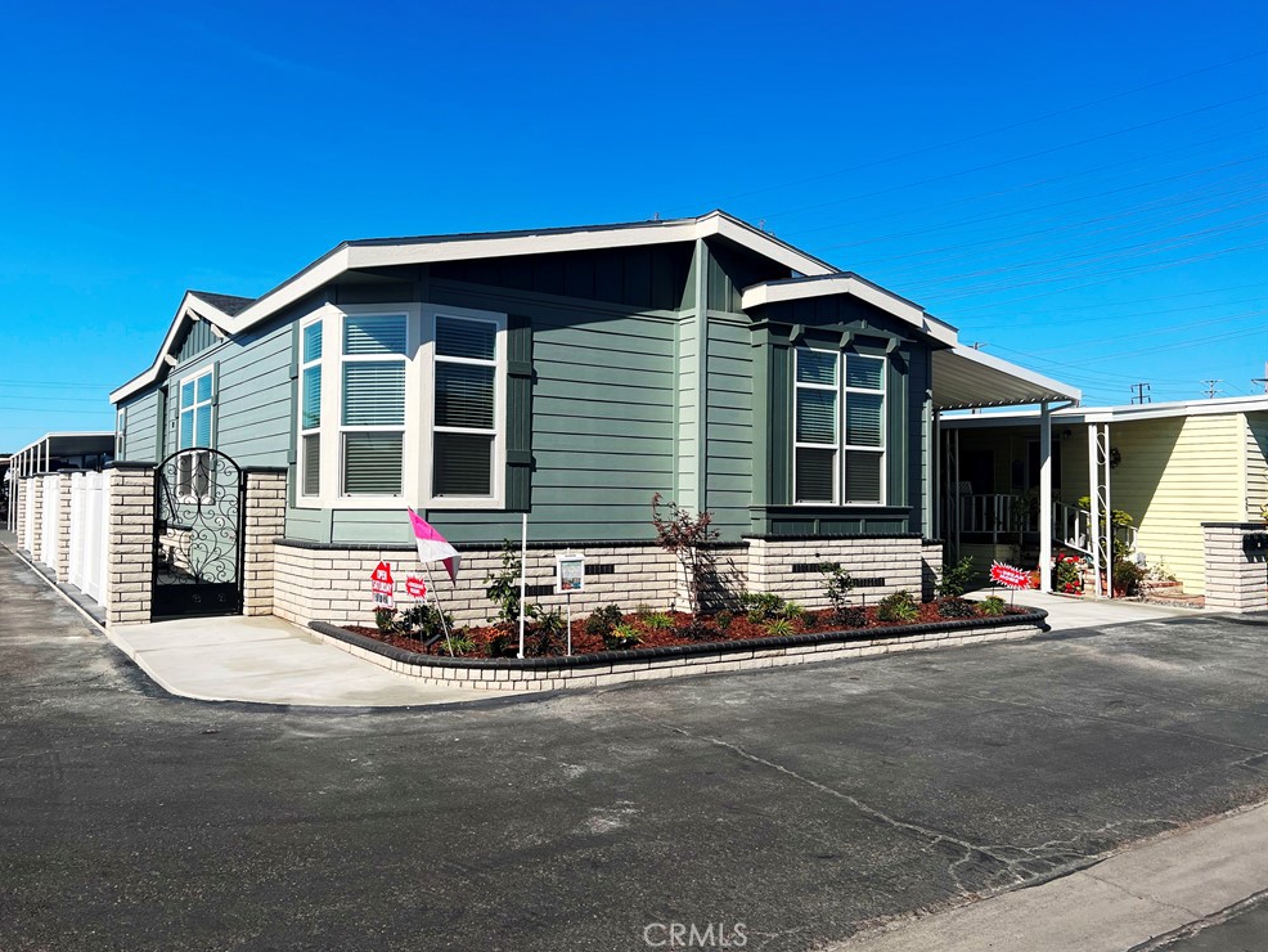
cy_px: 459
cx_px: 613
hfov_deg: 65.3
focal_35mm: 27
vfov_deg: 51.4
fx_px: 989
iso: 50
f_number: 1.5
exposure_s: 1/6579
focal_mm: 5.7
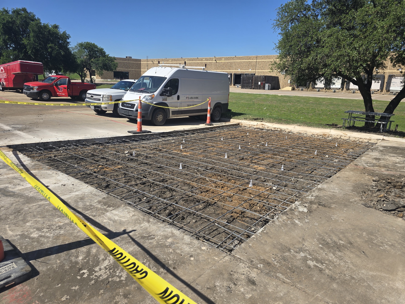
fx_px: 269
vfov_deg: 58.9
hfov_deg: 73.9
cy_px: 152
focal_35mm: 23
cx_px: 202
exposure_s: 1/1022
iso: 12
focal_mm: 6.3
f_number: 1.7
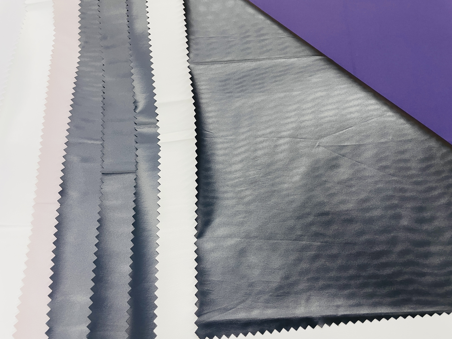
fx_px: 339
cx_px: 226
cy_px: 170
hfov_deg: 67.3
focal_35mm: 26
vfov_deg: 53.1
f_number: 1.6
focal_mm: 4.2
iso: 64
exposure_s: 1/50
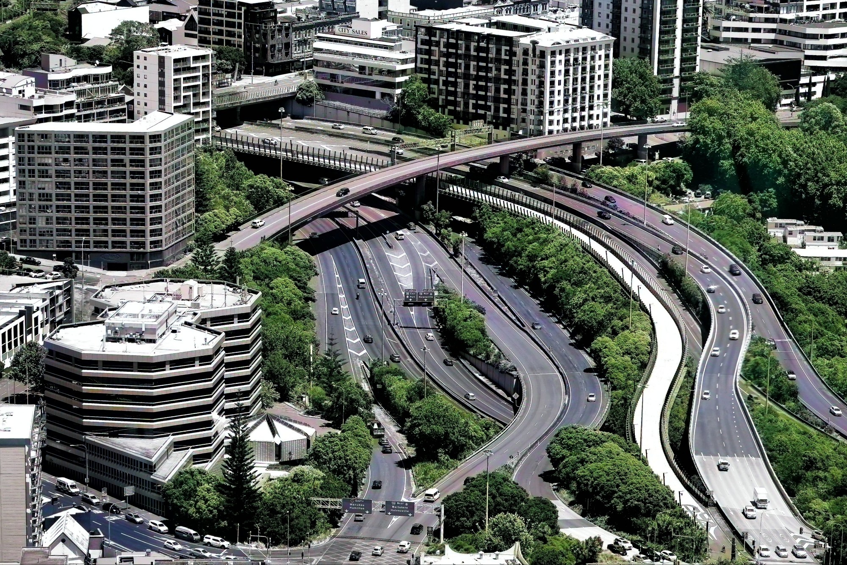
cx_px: 424
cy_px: 282
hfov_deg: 13.5
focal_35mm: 152
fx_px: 3576
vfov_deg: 9.0
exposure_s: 1/222
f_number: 5.6
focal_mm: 101.6
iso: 100
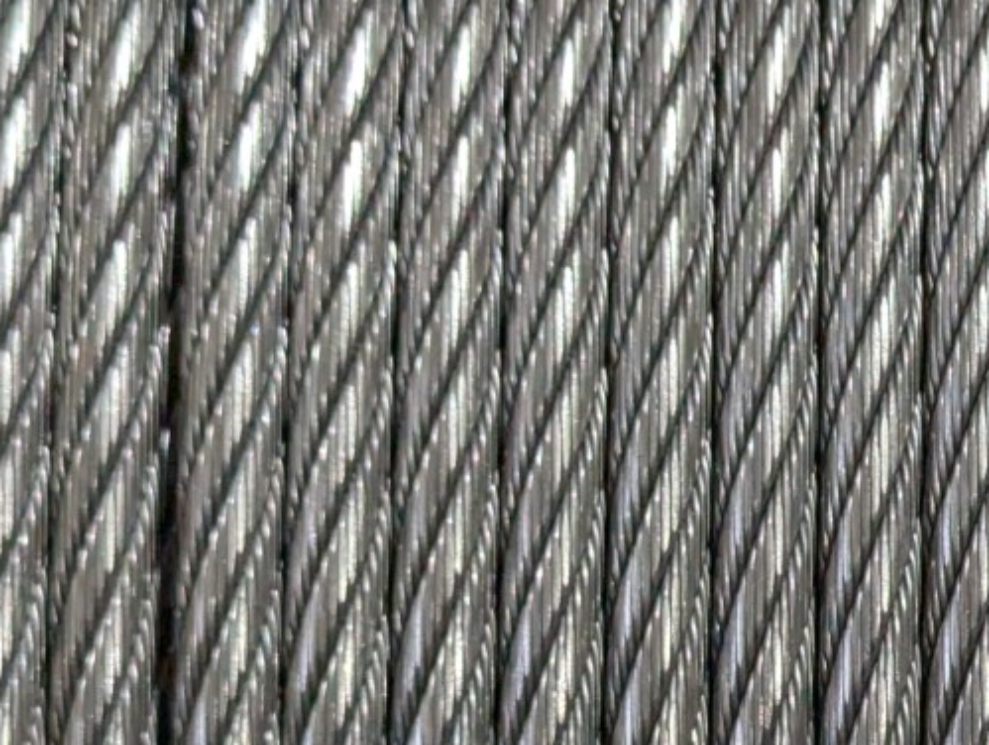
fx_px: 3949
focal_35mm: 138
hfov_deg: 13.9
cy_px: 642
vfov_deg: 10.7
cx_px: 1132
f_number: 1.85
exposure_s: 1/220
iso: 888
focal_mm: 6.81
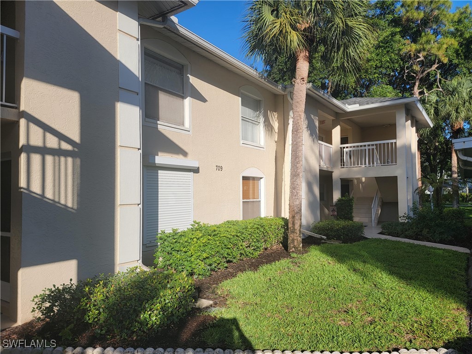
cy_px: 177
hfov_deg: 71.6
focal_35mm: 24
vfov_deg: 56.8
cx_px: 236
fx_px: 327
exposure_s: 1/857
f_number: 1.8
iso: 16
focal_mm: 6.7
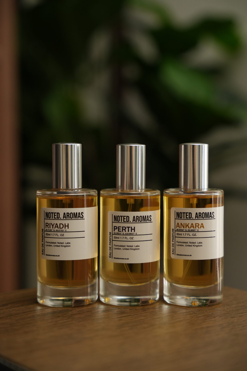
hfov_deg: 19.5
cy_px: 186
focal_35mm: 70
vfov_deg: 28.8
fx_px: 720
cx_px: 124
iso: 800
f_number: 4
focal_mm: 70
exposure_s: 1/200
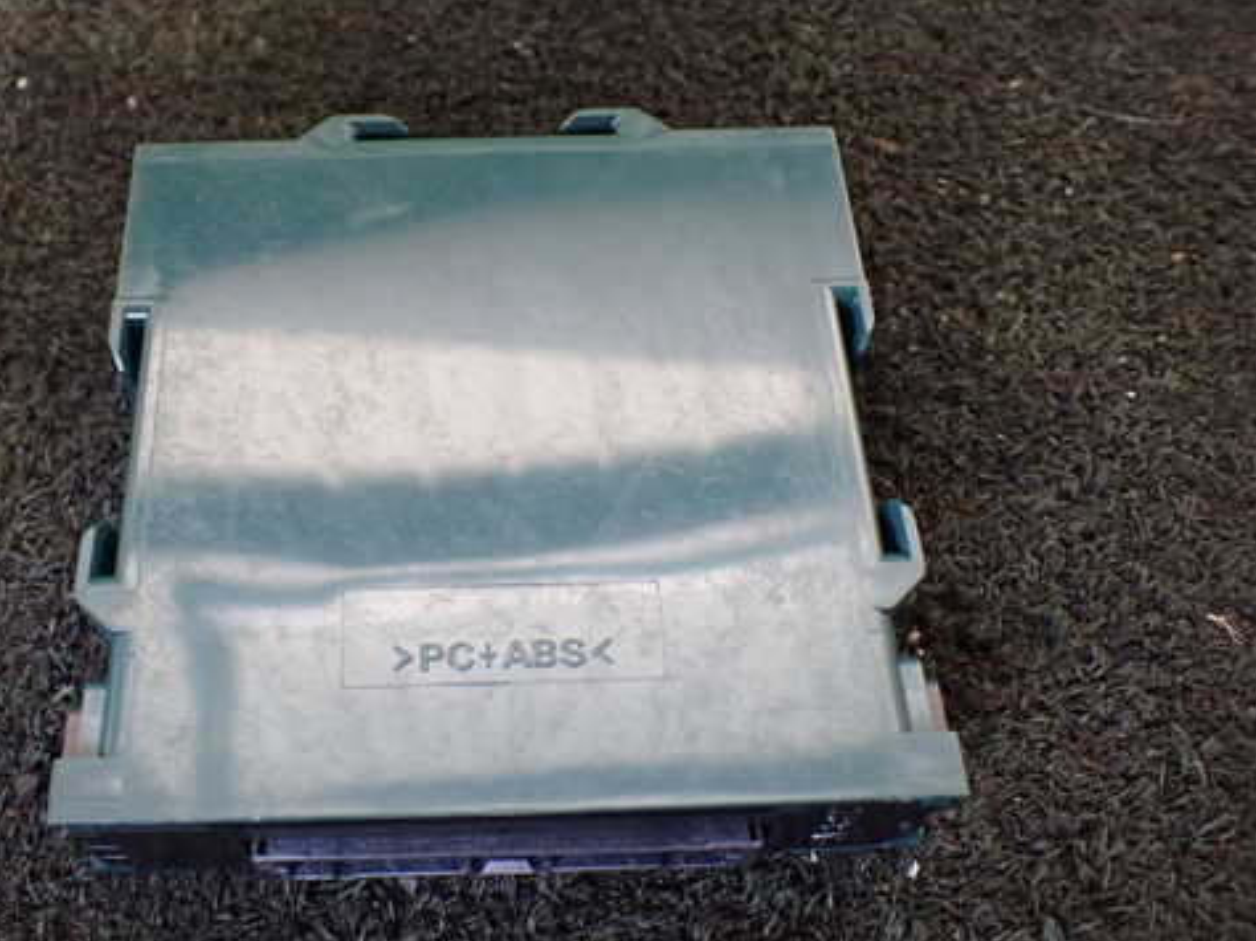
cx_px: 482
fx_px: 1378
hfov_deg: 48.6
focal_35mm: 38
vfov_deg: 37.7
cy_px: 459
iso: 500
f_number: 2.3
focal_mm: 5.4
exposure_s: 1/125
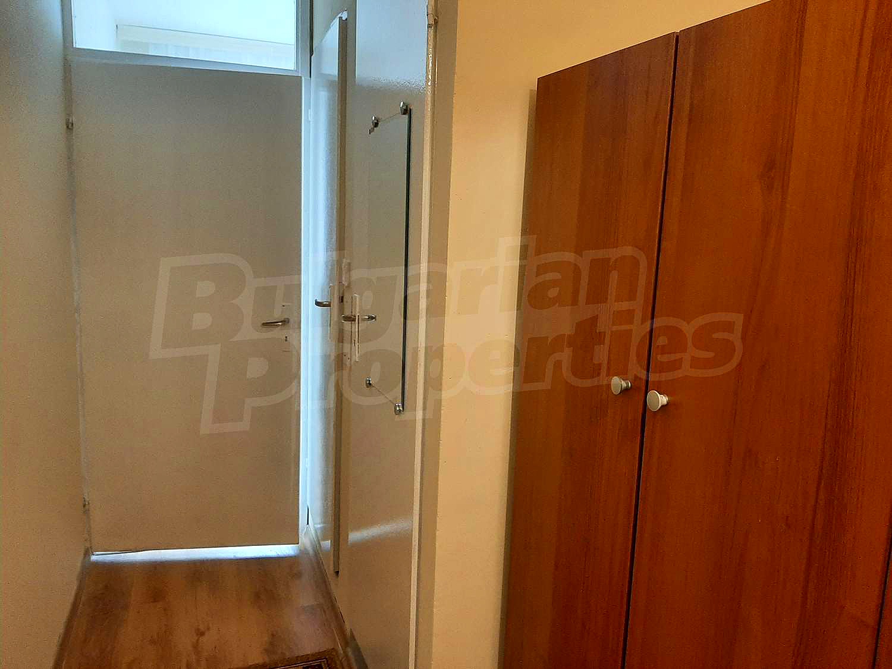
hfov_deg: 67.3
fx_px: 670
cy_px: 334
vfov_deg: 53.1
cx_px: 446
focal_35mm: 26
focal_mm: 3.93
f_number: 1.7
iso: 200
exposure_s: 1/50
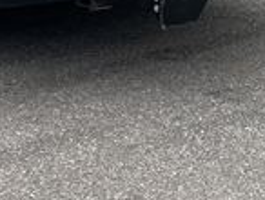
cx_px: -62
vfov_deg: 9.3
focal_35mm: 142
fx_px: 1089
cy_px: -282
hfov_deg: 13.5
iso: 32
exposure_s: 1/1171
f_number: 1.6
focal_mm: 4.2
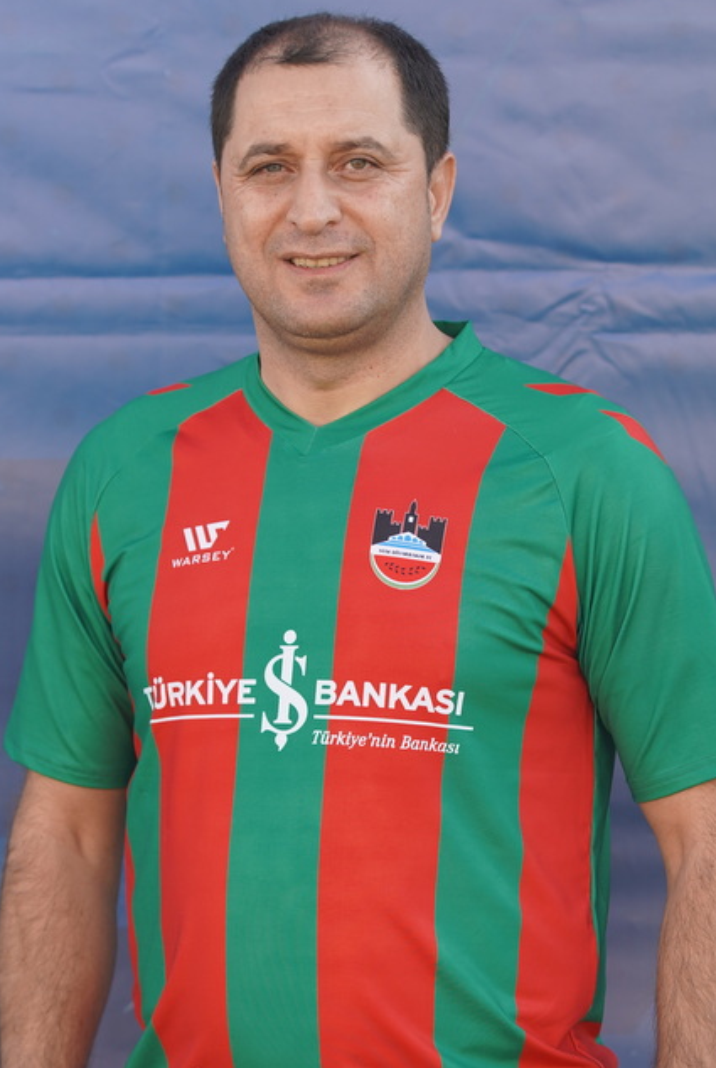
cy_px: 465
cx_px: 371
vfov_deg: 18.4
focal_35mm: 111
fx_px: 3299
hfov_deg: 12.4
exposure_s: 1/160
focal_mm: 88
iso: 100
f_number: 4
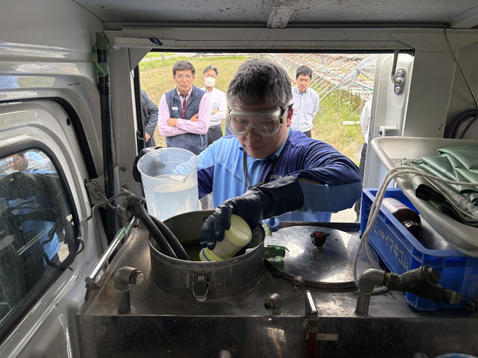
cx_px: 239
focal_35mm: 26
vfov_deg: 53.1
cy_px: 179
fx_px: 359
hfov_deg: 67.3
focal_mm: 5.96
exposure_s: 1/381
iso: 50
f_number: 1.6
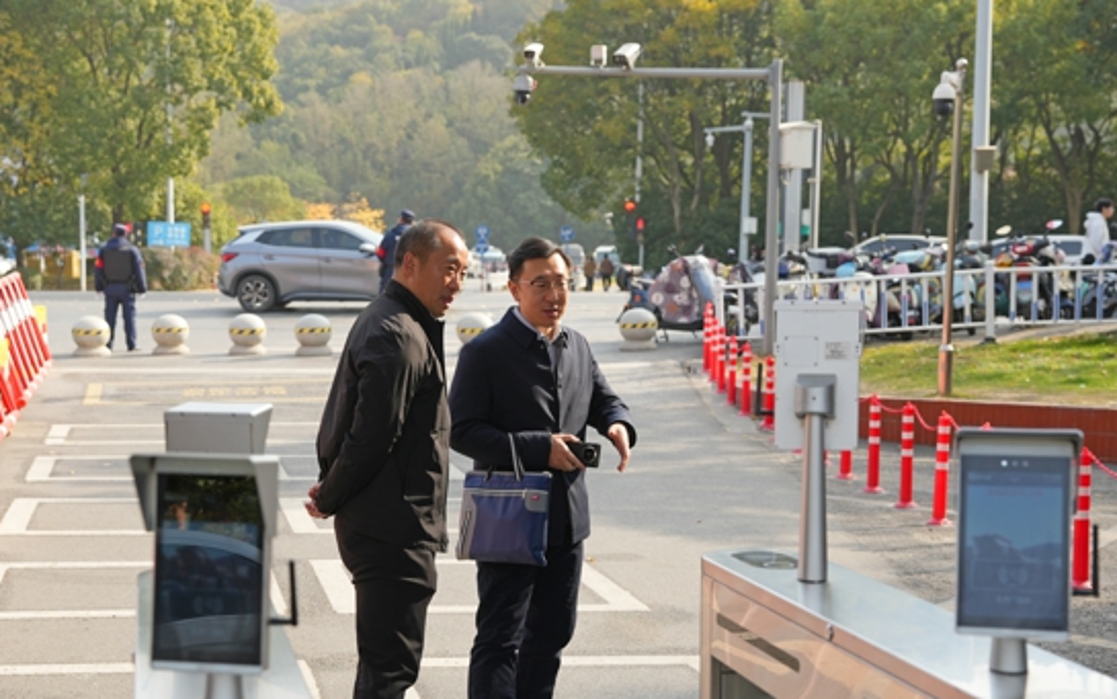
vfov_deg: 21.2
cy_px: 448
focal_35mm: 61
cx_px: 490
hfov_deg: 33.3
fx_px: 1865
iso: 100
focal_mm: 48.2
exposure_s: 1/320
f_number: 4.5
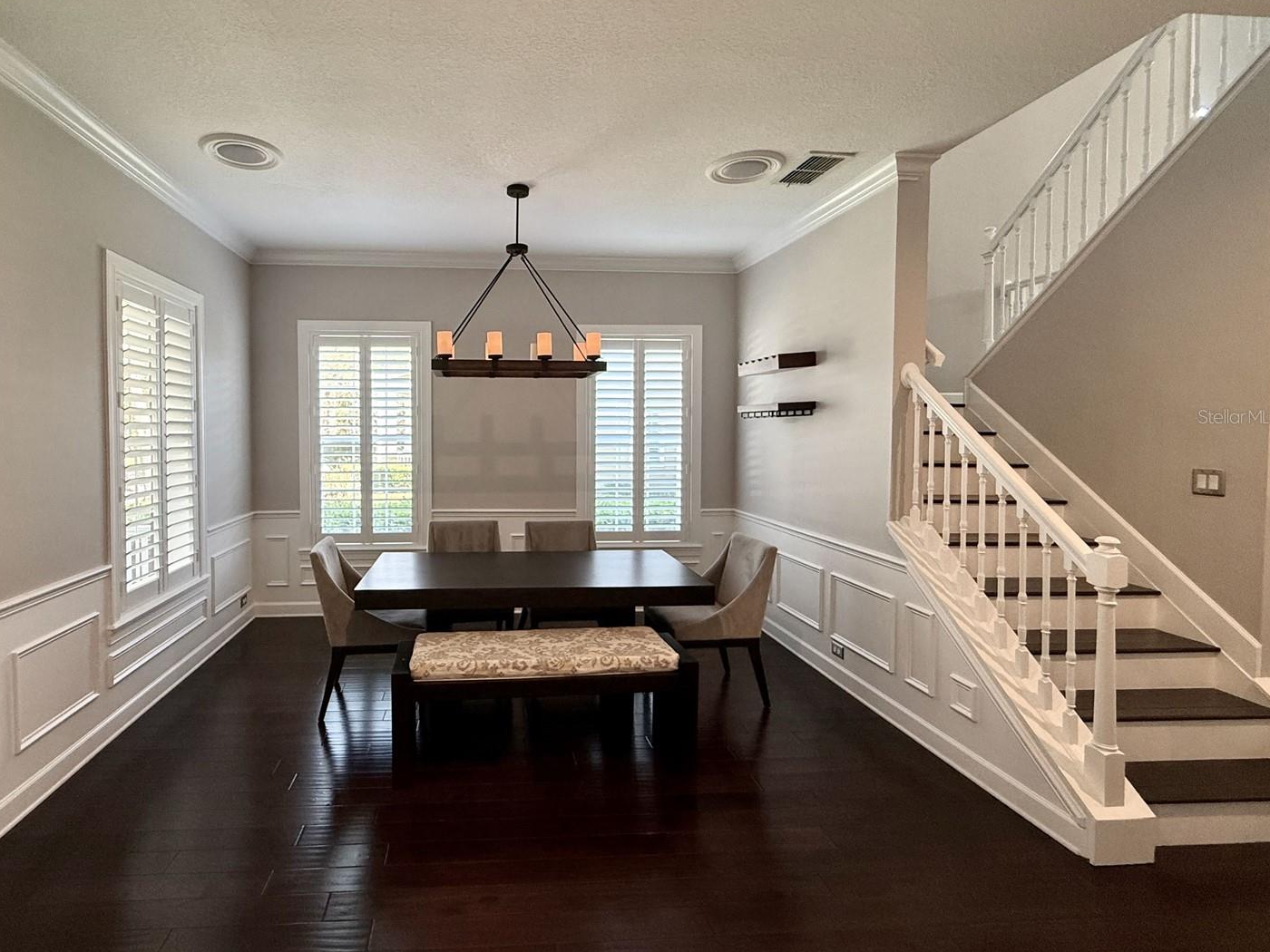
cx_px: 558
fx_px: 587
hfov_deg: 94.0
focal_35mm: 16
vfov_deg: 77.8
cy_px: 416
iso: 320
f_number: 2.2
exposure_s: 1/120
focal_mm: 2.22
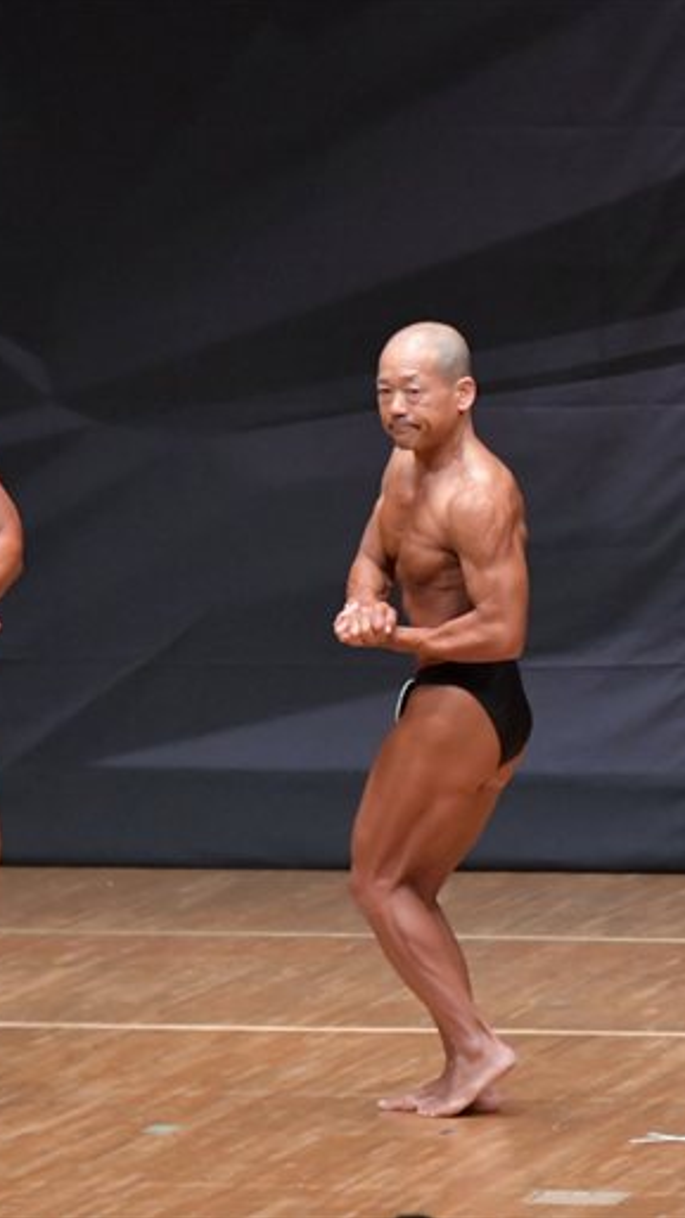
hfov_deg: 3.2
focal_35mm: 379
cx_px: 693
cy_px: 609
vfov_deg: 5.7
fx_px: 12242
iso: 6400
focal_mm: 160
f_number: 5.6
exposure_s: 1/400
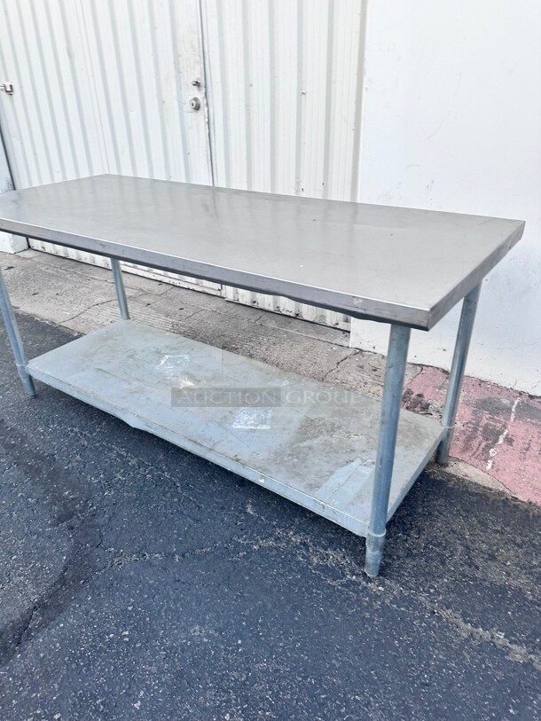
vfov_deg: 71.6
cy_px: 360
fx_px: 500
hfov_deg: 56.8
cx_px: 270
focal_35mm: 24
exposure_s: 1/146
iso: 64
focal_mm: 6.86
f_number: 1.78
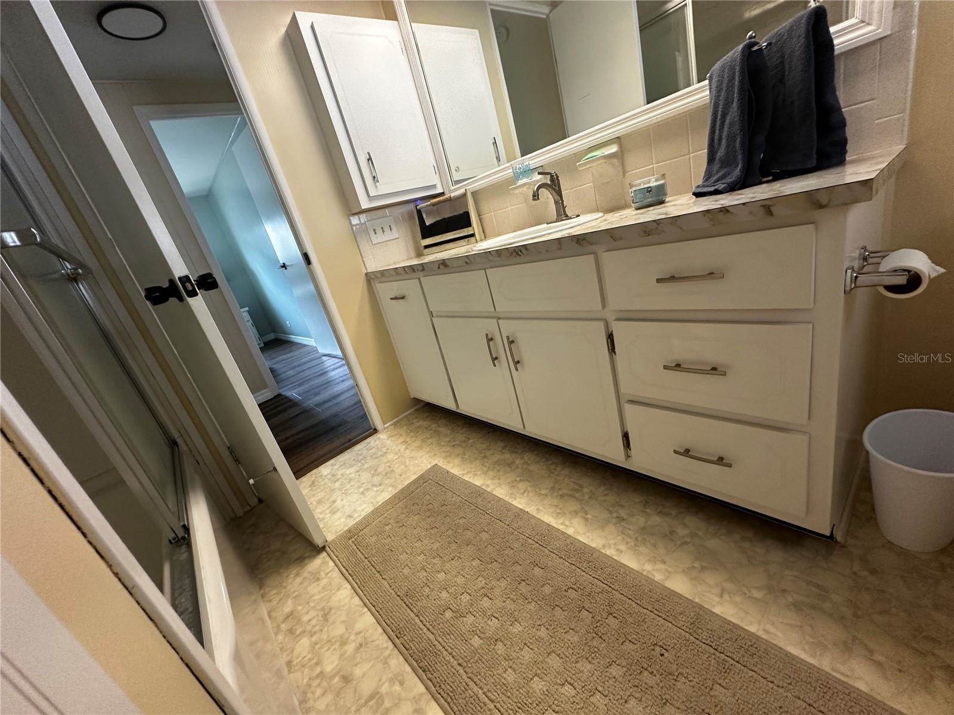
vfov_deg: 85.7
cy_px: 358
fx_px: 386
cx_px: 477
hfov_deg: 102.1
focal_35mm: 14
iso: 200
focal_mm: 2.22
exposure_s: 1/60
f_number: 2.2
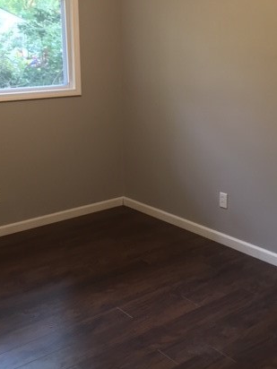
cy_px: 128
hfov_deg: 32.2
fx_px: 480
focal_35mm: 45
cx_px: 123
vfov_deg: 41.6
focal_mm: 4.15
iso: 160
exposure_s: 1/30
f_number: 2.2
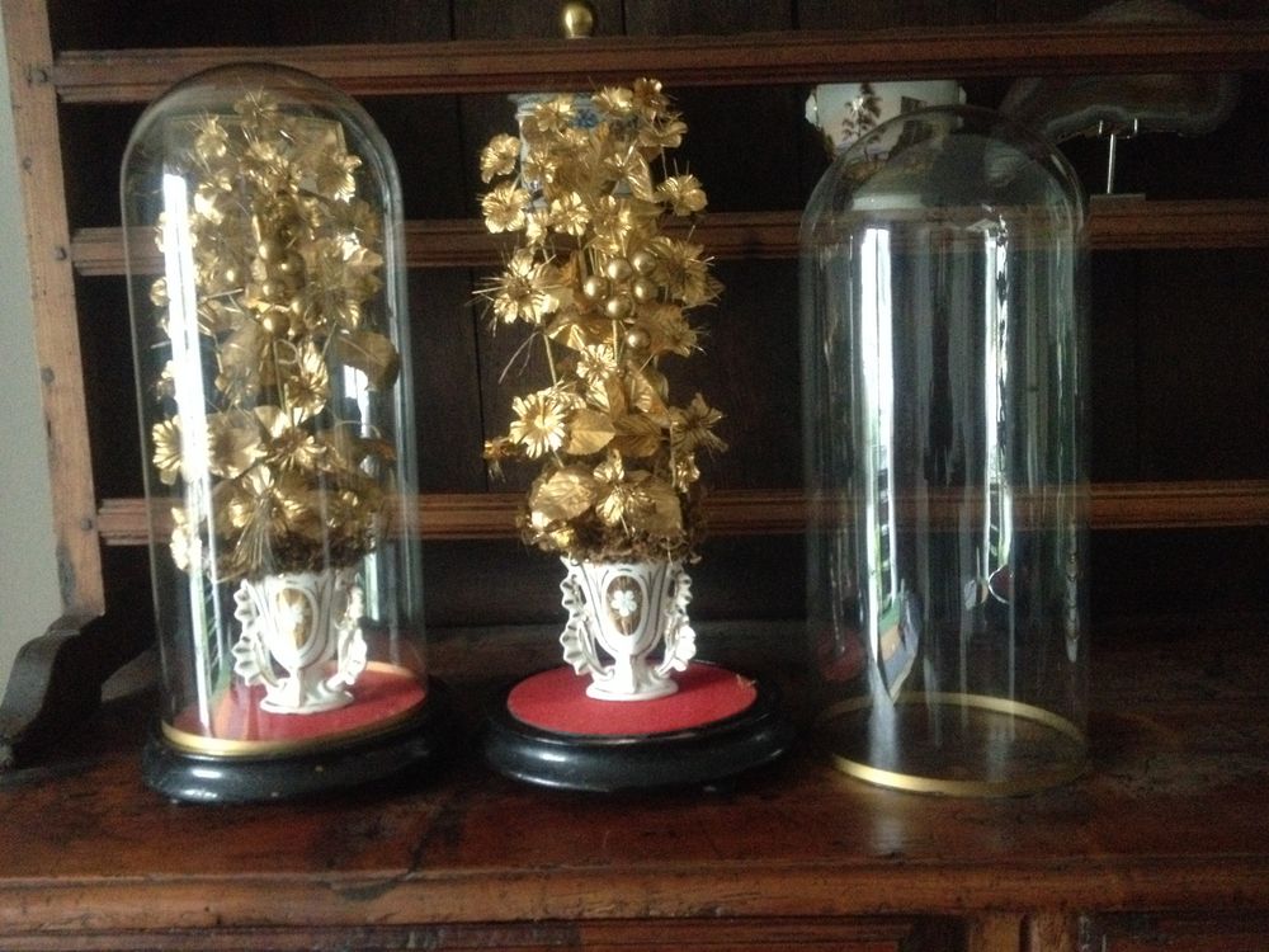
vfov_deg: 40.7
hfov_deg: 52.6
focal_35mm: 35
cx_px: 634
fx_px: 1283
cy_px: 476
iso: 800
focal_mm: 4.28
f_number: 2.4
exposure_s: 1/15
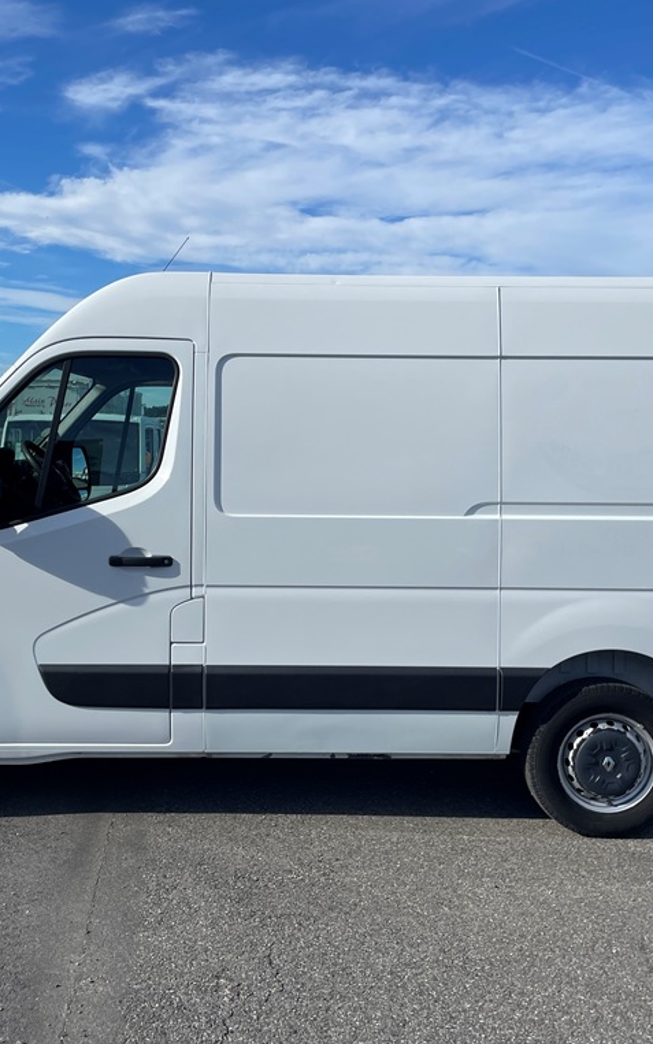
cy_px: 523
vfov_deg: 52.7
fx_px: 1053
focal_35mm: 37
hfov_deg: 34.4
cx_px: 305
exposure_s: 1/4651
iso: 32
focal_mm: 4.2
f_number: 1.6
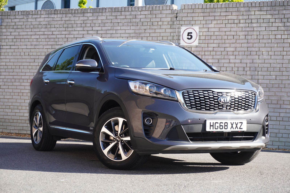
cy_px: 96
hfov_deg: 27.0
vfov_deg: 18.2
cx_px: 145
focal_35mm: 75
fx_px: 604
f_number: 5.6
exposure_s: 1/100
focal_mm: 50
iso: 200
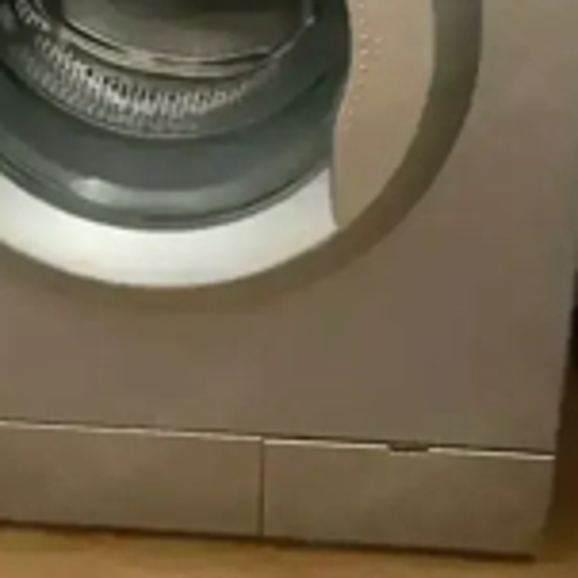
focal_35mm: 61
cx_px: 199
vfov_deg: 25.6
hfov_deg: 28.0
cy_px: -92
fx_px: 1152
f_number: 1.5
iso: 320
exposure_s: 1/50
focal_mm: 5.7
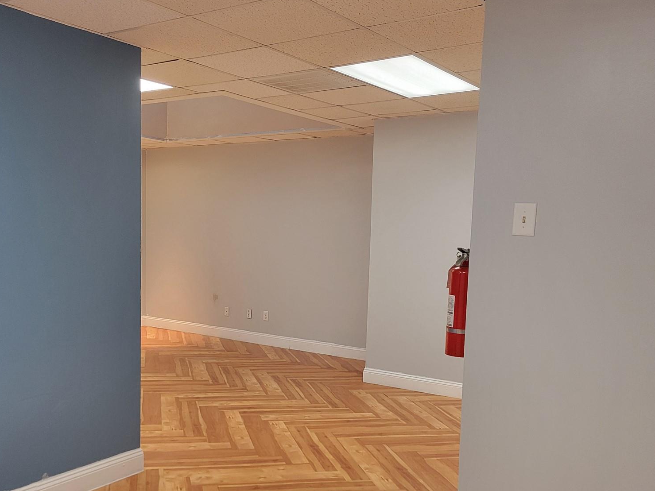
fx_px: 681
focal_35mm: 36
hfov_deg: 51.0
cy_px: 279
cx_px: 264
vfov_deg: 39.6
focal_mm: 5.4
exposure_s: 1/120
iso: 320
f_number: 1.8
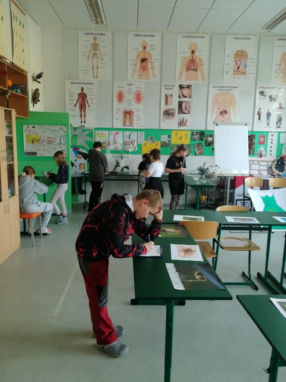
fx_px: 297
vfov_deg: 65.3
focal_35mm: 27
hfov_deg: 51.4
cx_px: 143
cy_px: 191
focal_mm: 3.95
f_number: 2.2
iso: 100
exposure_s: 1/50
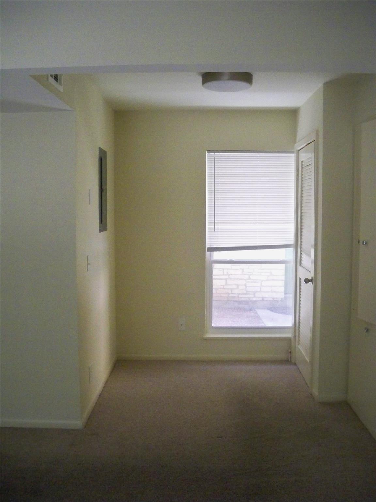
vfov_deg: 52.6
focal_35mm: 35
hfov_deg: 40.7
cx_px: 188
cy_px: 251
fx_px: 507
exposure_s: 1/60
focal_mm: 6.3
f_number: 3.1
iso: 1000
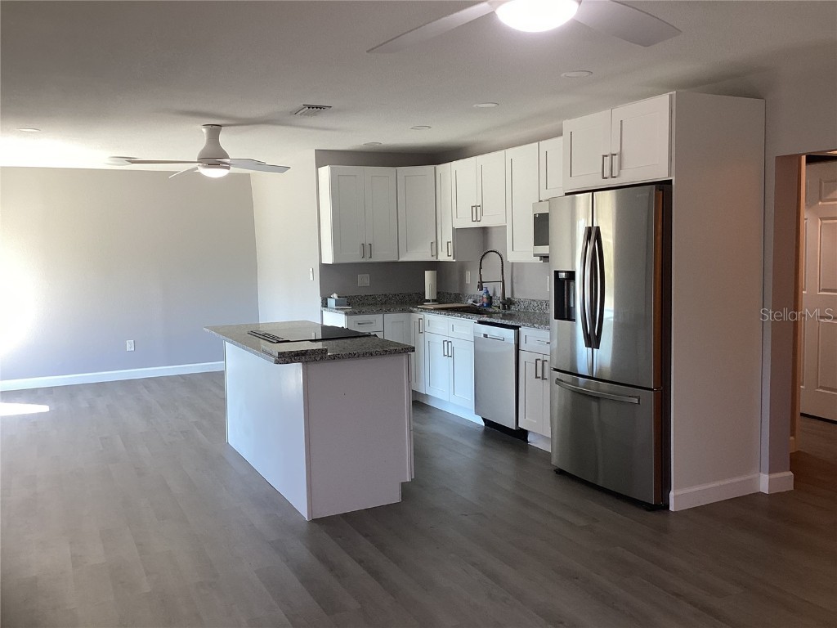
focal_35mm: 31
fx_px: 750
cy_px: 314
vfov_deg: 45.4
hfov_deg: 58.4
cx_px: 418
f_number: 2.4
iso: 64
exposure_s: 1/60
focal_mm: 3.3
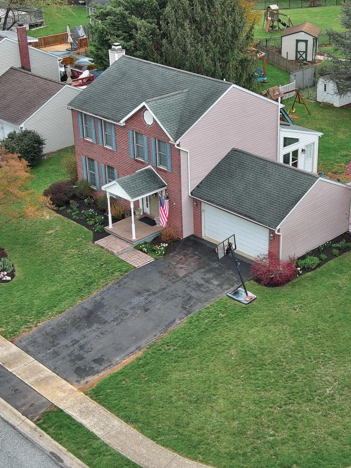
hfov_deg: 23.9
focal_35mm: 61
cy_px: 214
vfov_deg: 31.7
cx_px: 244
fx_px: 825
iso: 100
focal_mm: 10.6
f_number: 2.8
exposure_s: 1/1040
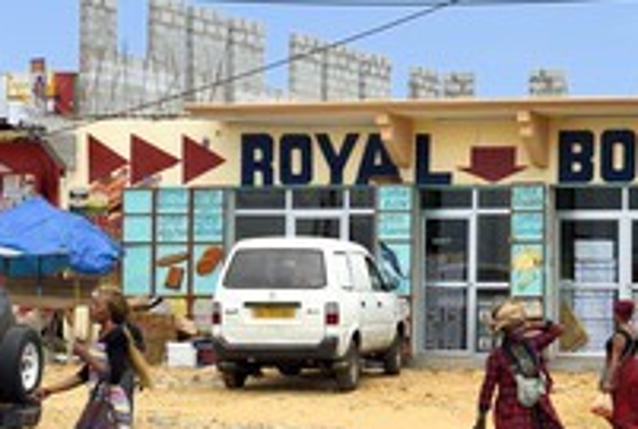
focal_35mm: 129
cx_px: 605
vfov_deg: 10.7
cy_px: 292
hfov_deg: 15.6
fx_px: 2291
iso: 200
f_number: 9
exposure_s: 1/500
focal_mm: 62
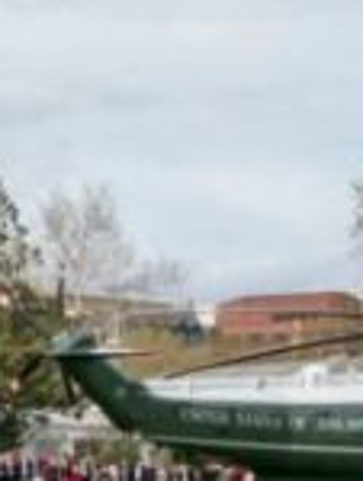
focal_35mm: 160
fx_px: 2231
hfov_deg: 8.9
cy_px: 354
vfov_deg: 12.3
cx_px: -273
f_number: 5
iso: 320
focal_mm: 39
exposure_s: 1/1000
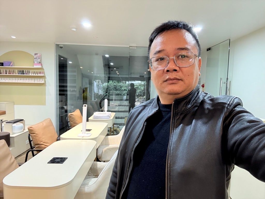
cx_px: 132
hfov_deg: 73.9
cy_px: 100
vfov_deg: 58.9
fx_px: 176
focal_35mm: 23
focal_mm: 2.69
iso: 200
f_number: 1.9
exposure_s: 1/33
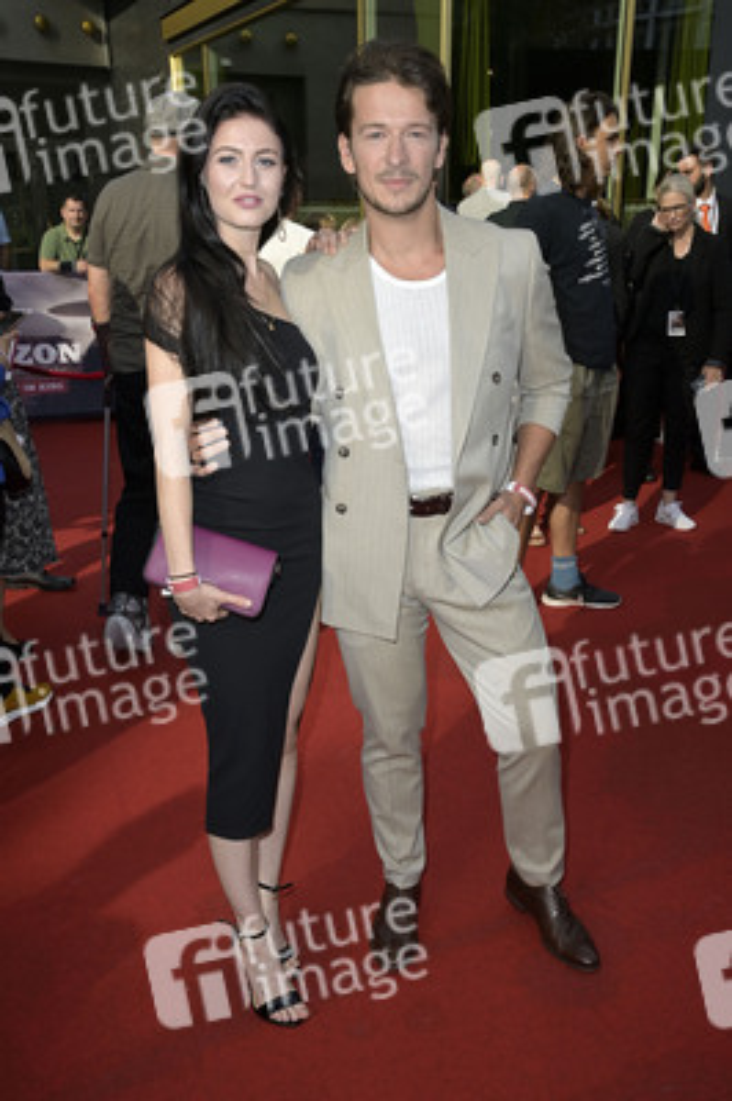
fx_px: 1039
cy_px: 550
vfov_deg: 55.8
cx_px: 366
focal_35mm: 34
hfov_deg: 38.8
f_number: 13
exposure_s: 1/200
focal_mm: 34
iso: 400
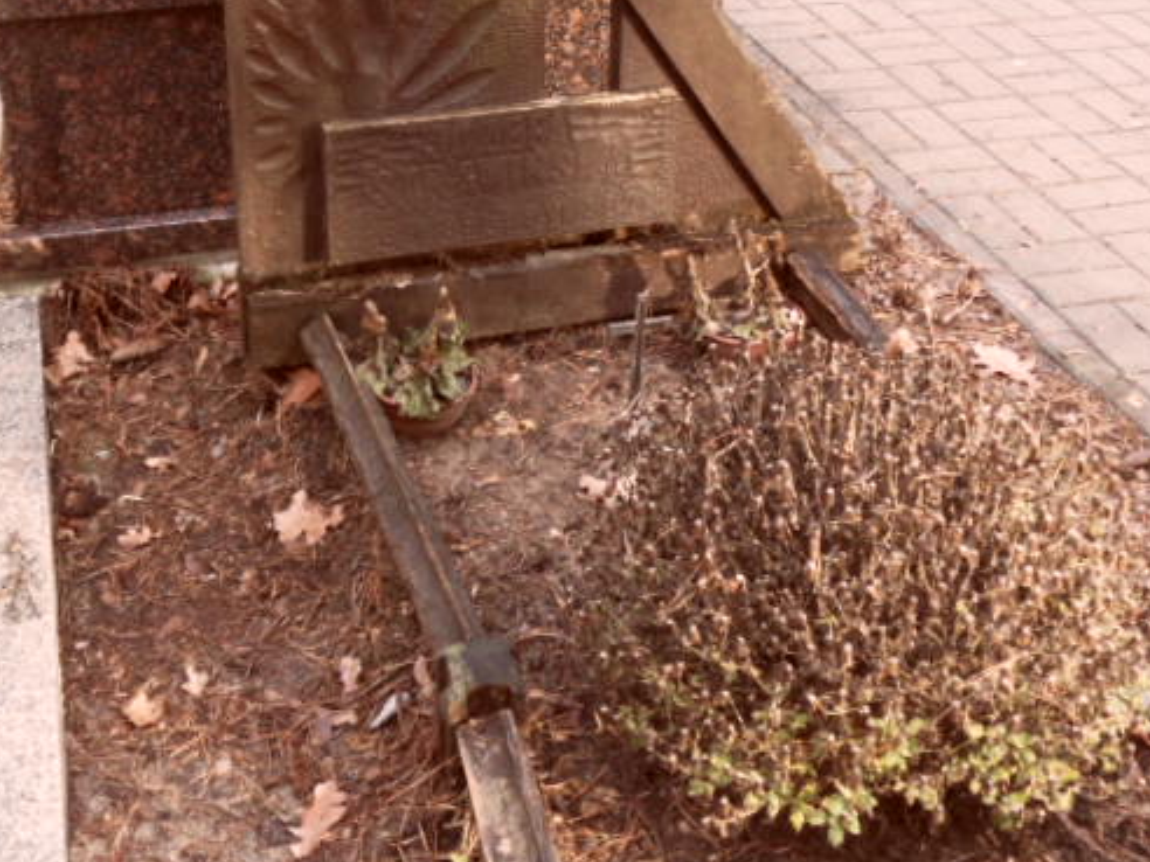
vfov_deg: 28.4
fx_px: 1661
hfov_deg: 38.1
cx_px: 470
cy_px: 159
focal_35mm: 50
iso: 100
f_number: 3.2
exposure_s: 1/30
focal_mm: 3.9
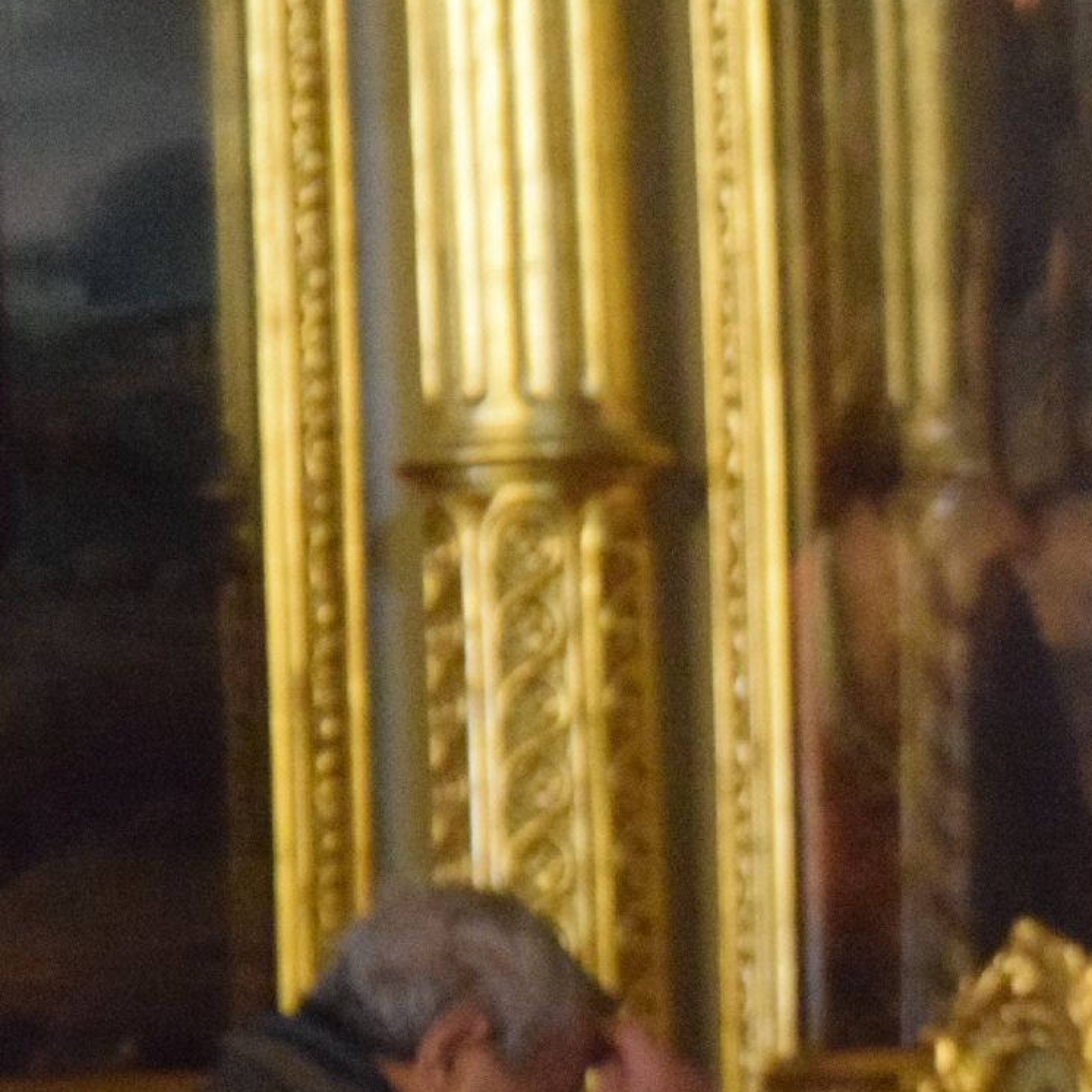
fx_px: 10396
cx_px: 1546
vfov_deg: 6.0
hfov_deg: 6.0
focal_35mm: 291
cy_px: 882
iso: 10000
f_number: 5.3
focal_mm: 75
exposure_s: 1/50
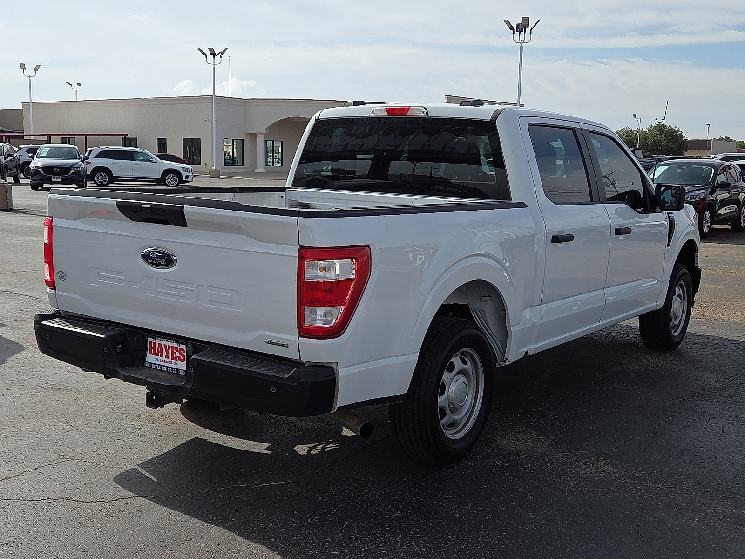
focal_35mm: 40
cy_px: 280
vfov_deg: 36.0
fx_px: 861
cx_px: 372
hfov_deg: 46.8
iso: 77
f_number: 1.8
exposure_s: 1/10000
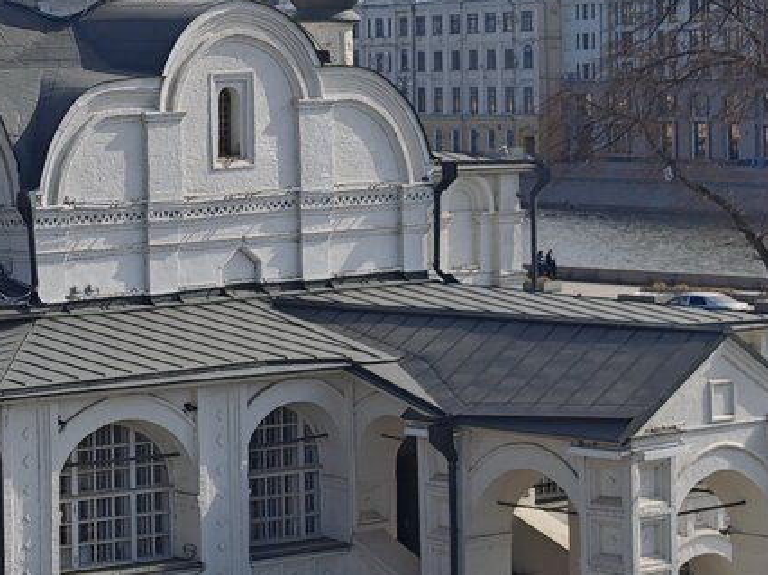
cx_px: 34
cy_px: 154
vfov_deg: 11.5
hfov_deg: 15.2
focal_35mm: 128
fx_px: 2838
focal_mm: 8.72
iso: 50
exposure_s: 1/1421
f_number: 2
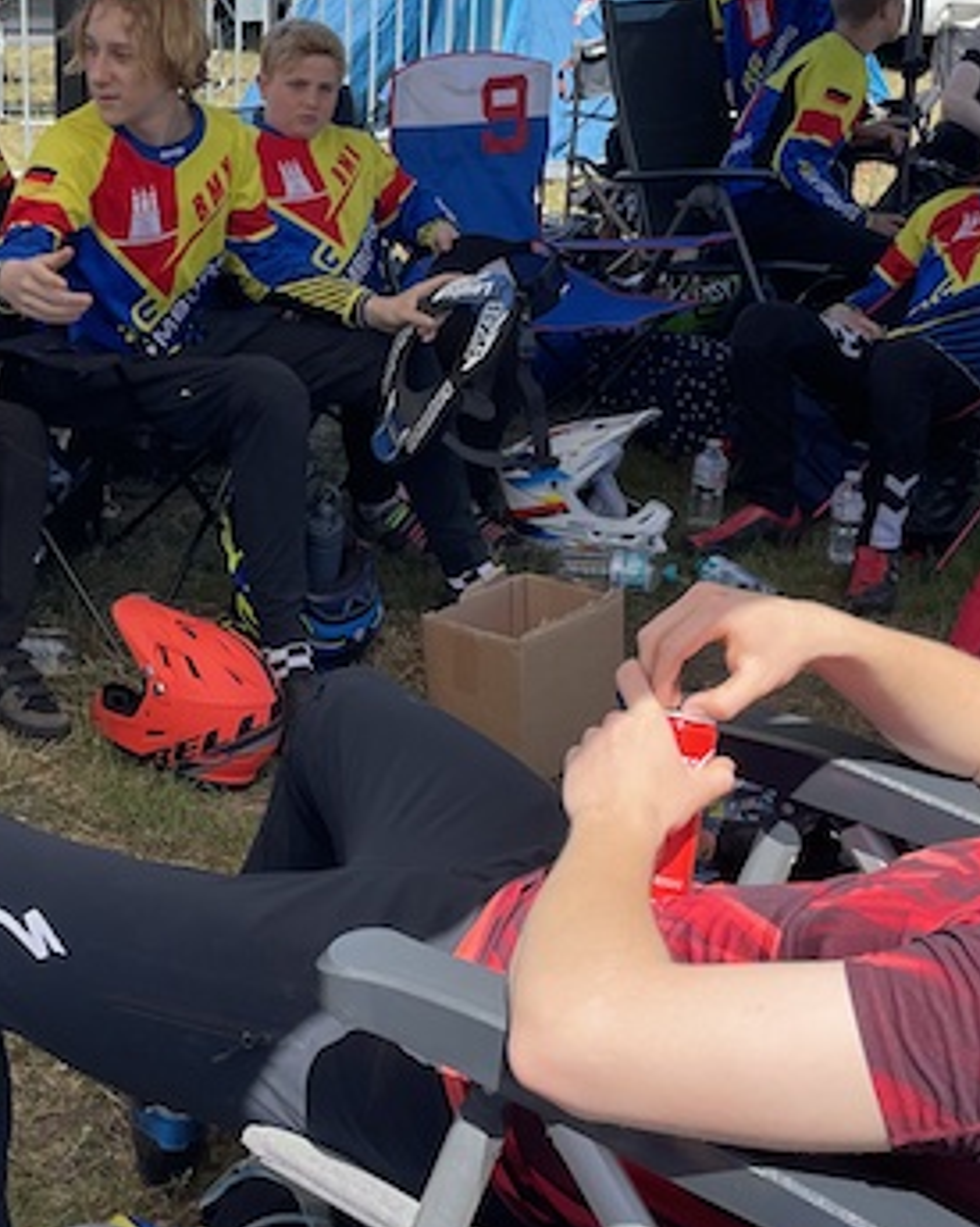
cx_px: 160
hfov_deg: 25.2
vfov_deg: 31.8
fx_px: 2140
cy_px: 467
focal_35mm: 59
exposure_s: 1/1247
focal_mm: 4.2
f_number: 1.6
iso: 32
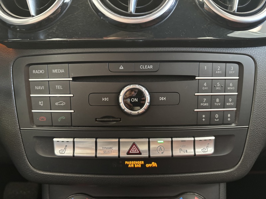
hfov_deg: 67.3
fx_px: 200
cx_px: 133
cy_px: 100
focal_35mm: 26
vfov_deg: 53.1
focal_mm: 5.96
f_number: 1.6
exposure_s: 1/40
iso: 640
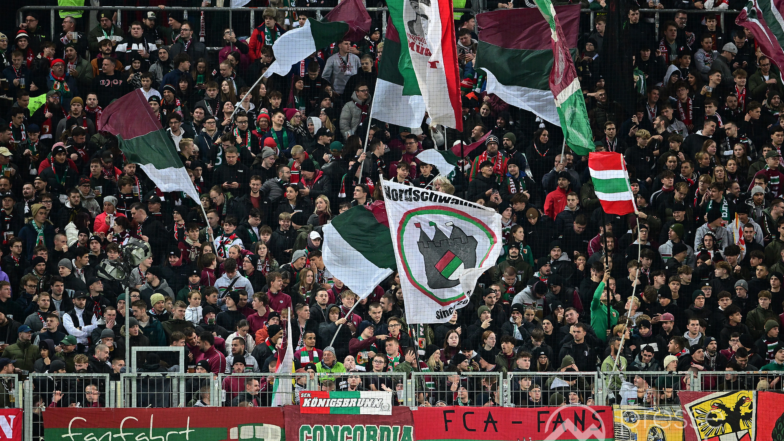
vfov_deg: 2.9
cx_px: 392
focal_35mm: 420
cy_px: 216
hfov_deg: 5.1
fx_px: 8731
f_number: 4.5
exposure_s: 1/500
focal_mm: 400
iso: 4500
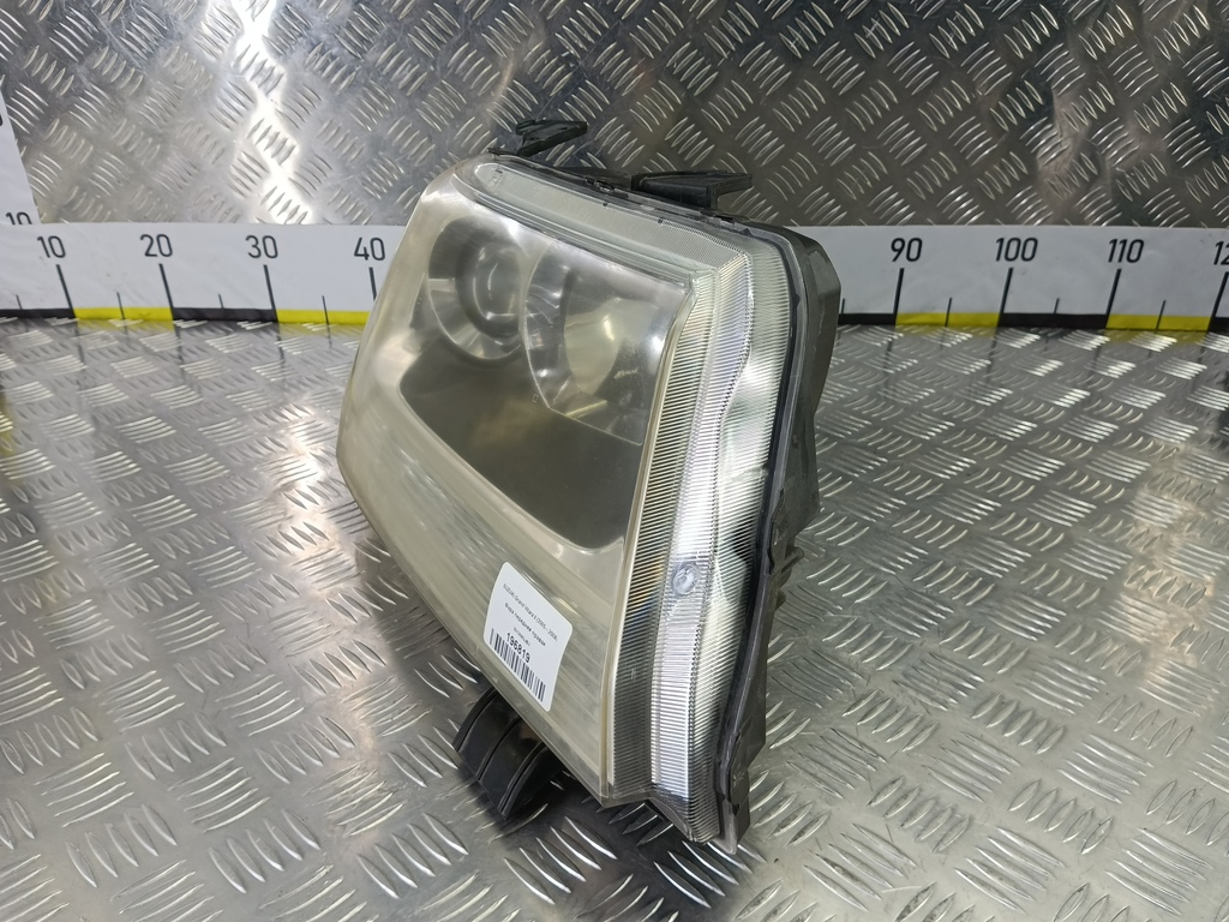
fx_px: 817
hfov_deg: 73.9
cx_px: 614
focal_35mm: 23
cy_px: 461
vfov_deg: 58.9
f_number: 1.6
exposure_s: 1/50
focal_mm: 4.11
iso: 118
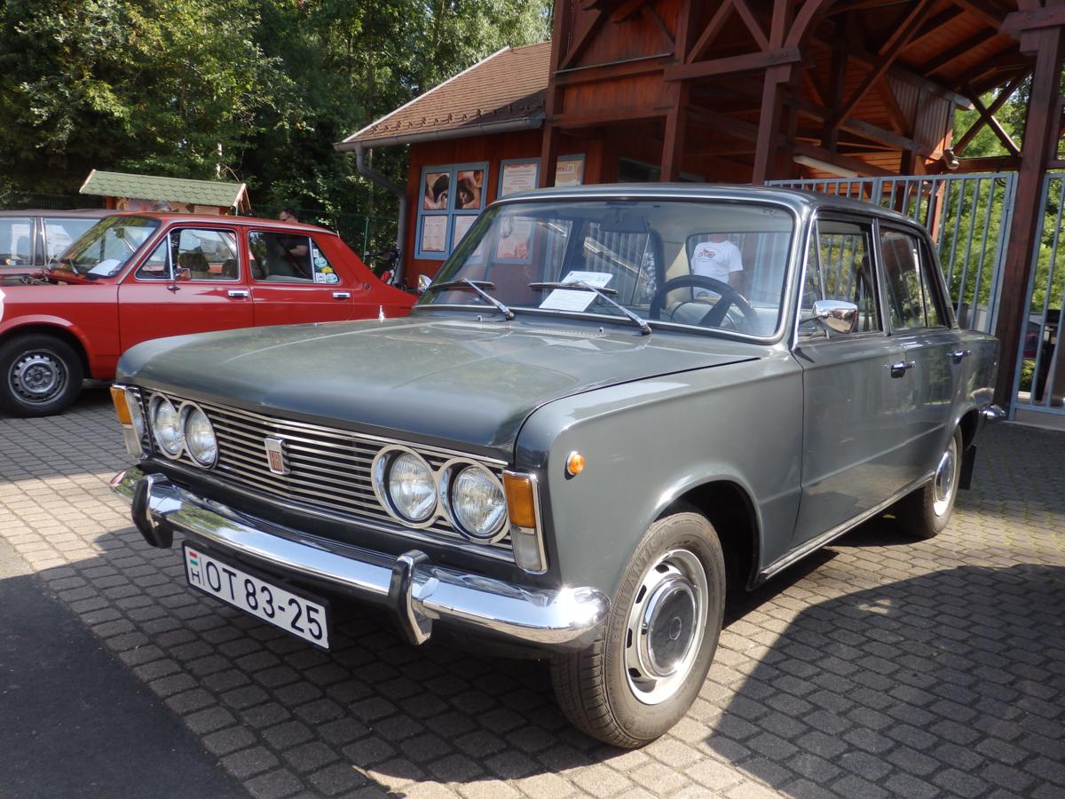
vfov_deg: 46.8
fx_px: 923
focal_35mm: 30
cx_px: 532
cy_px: 400
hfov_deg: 60.0
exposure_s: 1/320
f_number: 3.3
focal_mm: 5.5
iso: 100
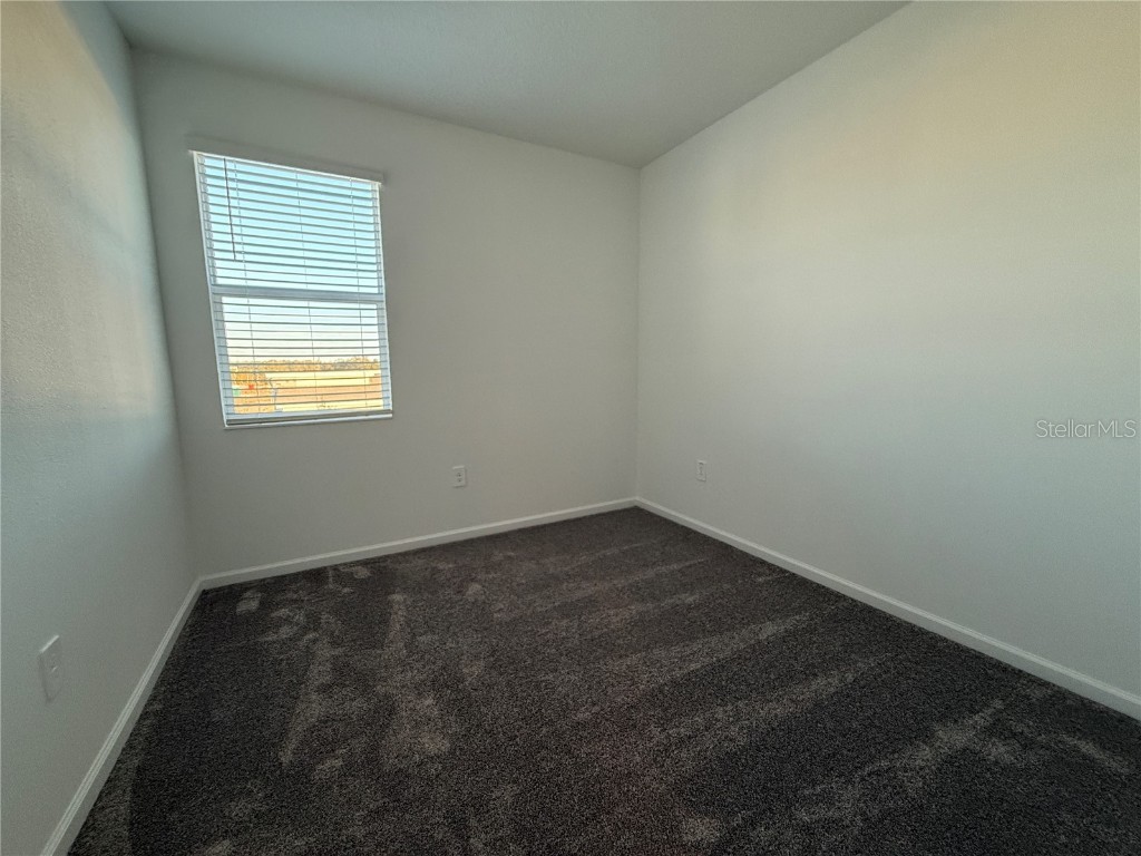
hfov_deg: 102.1
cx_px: 570
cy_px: 428
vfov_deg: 85.7
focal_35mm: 14
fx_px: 461
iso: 320
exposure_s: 1/120
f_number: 2.2
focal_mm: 2.22
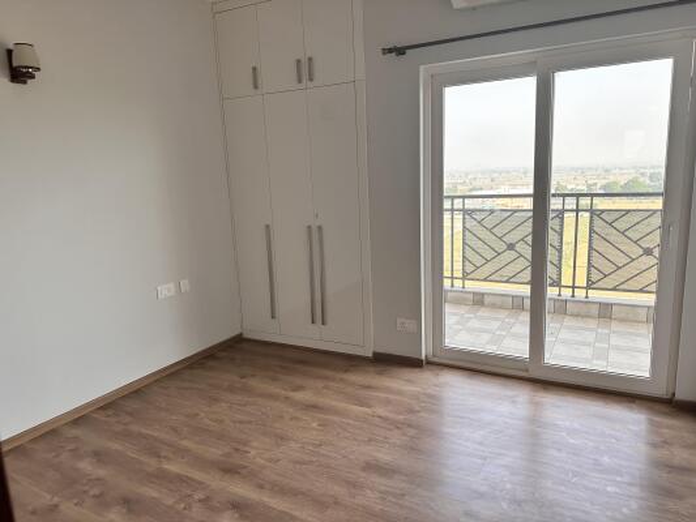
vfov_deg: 56.8
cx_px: 348
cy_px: 261
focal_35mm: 24
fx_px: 483
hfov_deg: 71.6
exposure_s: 1/368
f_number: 1.78
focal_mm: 6.86
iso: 80
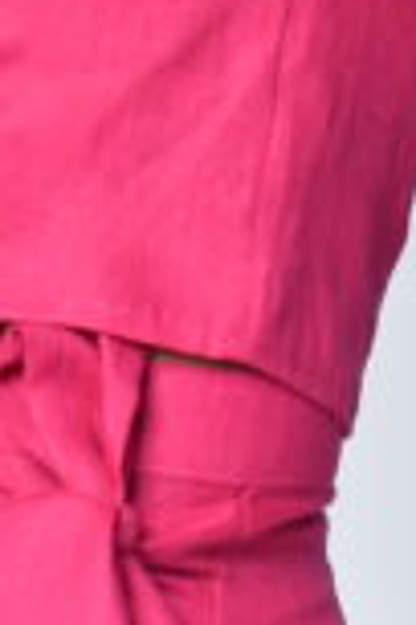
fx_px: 6055
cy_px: -65
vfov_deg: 5.9
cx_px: 82
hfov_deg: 3.9
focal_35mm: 349
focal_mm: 35
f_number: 4
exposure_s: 1/200
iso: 100
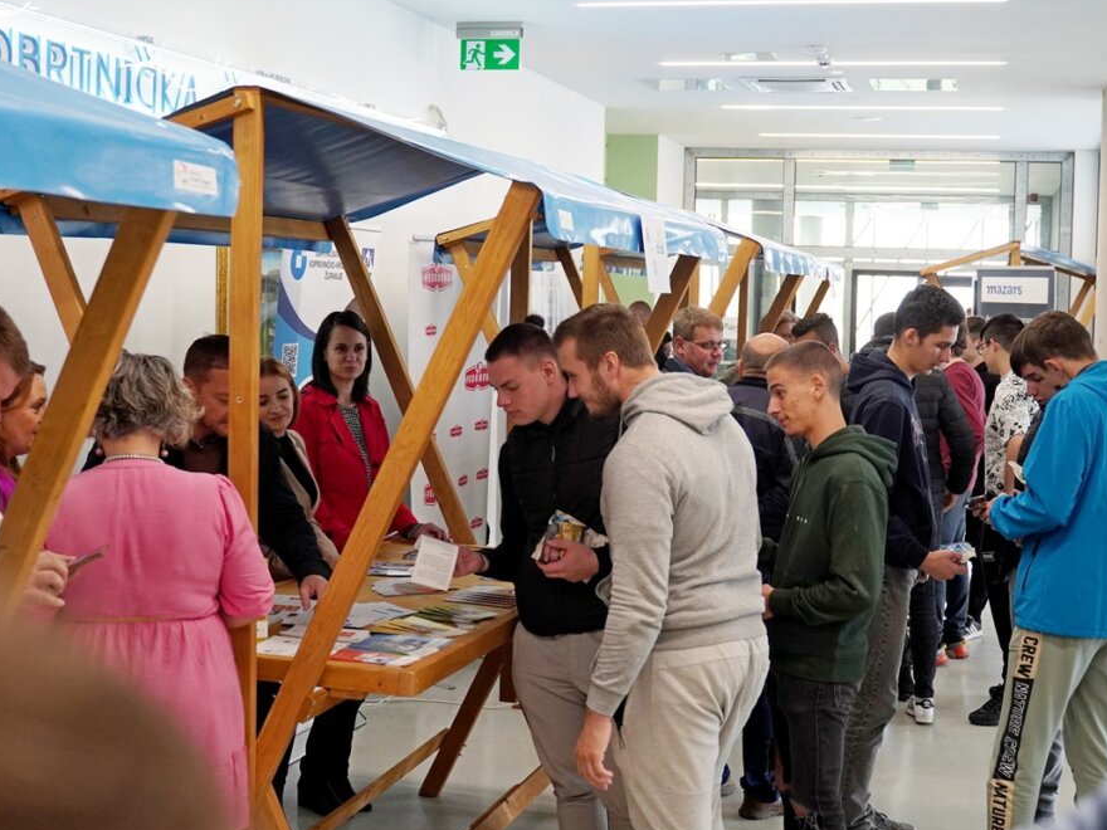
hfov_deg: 40.4
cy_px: 411
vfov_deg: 30.9
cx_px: 577
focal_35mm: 47
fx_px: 1503
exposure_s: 1/320
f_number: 2.8
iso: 1250
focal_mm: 28
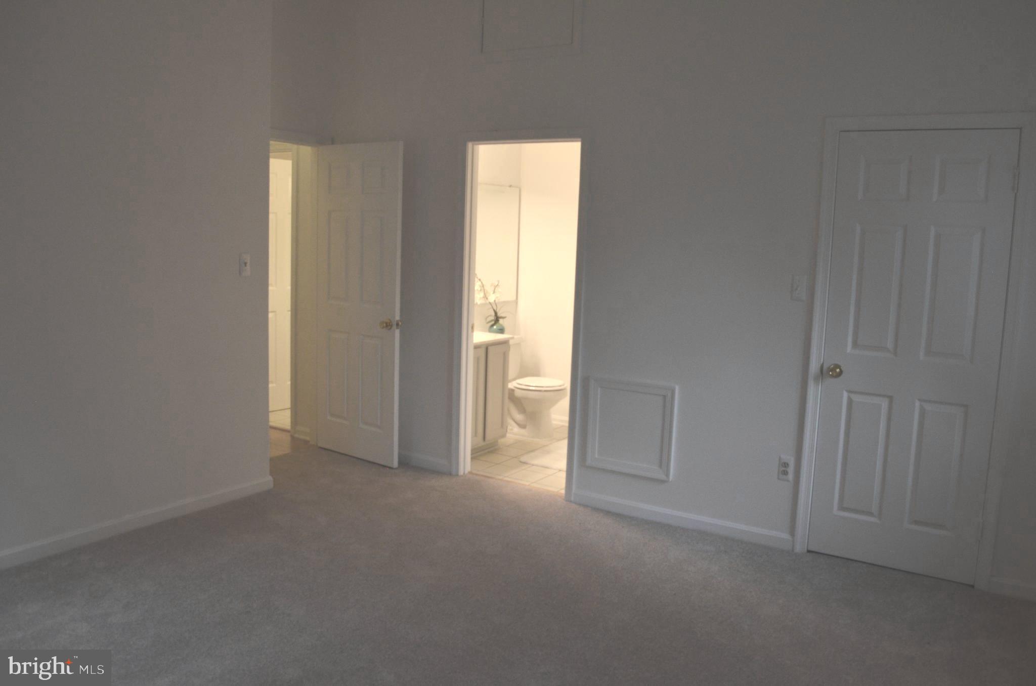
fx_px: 775
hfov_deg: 67.5
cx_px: 518
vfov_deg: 47.7
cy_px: 343
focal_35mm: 27
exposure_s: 1/160
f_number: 6.3
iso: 800
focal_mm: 18
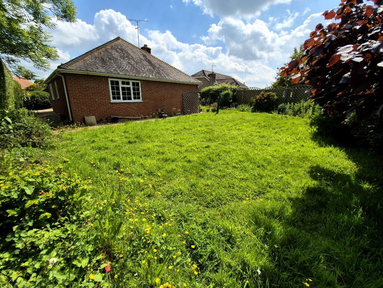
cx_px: 192
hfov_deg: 106.2
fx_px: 144
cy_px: 144
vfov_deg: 89.9
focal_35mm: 13
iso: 50
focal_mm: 1.74
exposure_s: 1/2632
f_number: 2.2
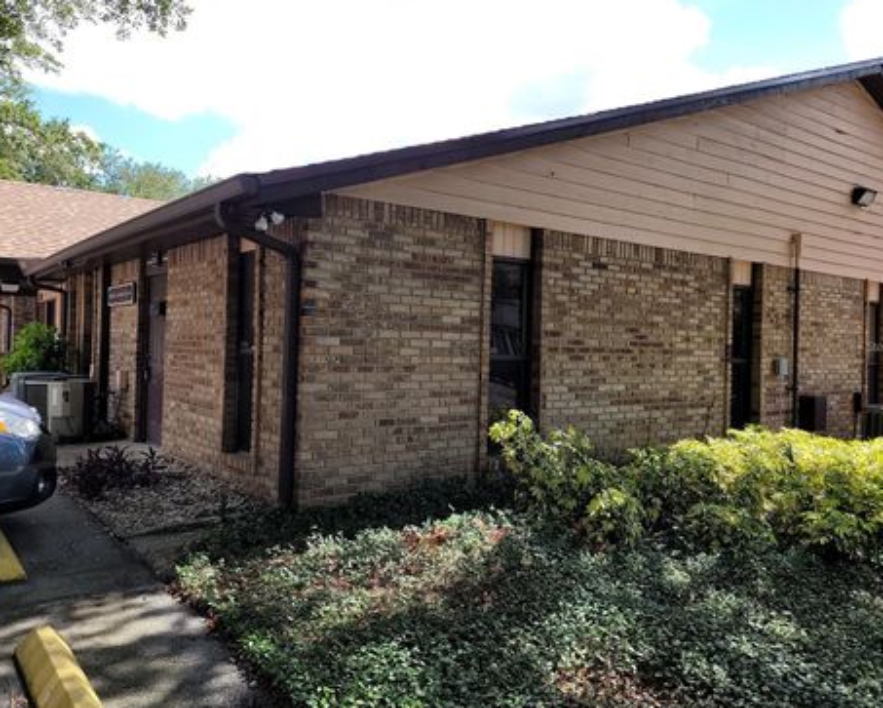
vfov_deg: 51.6
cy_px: 346
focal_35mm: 28
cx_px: 437
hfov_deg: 62.2
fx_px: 732
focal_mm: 5.4
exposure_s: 1/890
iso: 40
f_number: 1.8
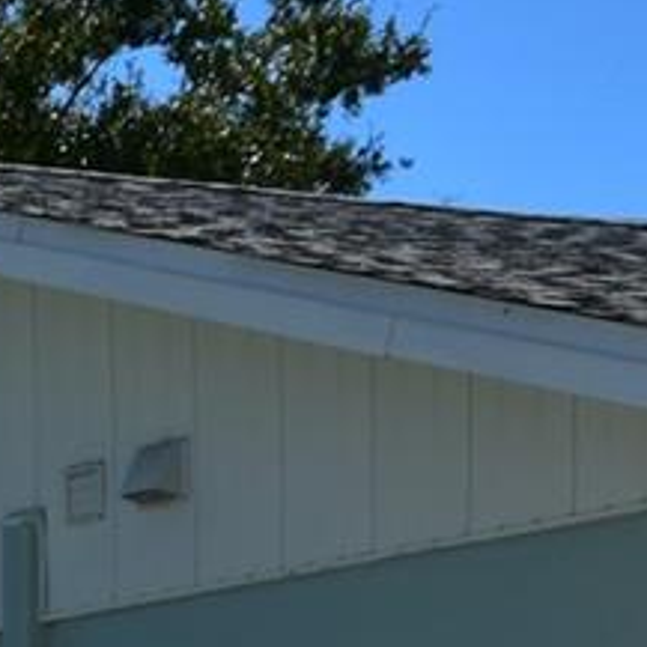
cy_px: 1291
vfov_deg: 8.8
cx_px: -1333
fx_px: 3975
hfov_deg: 7.9
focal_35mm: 188
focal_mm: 20
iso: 200
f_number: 11
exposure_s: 1/500
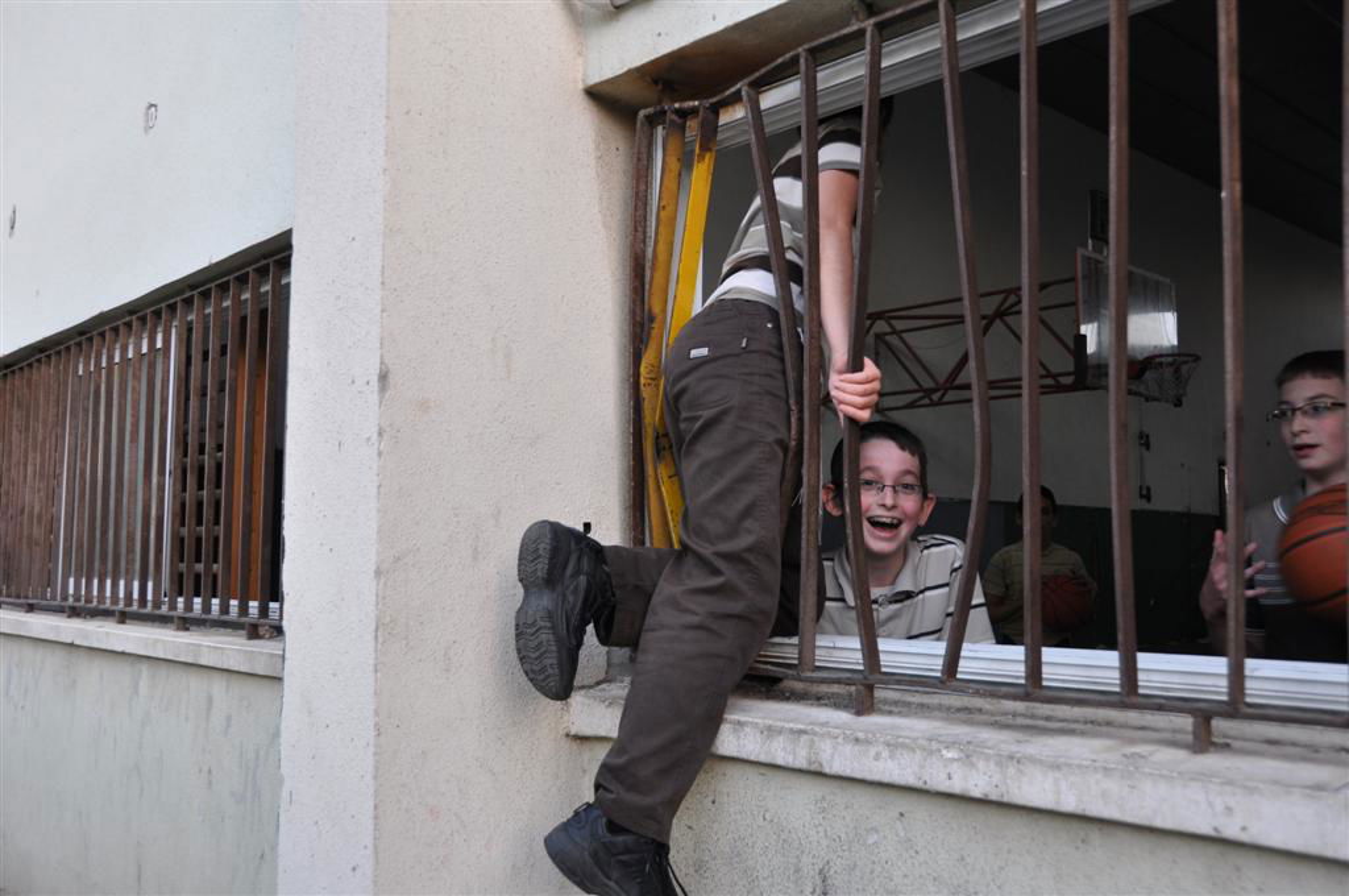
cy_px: 448
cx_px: 674
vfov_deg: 39.9
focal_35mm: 33
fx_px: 1235
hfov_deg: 57.3
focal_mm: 22
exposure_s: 1/60
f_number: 4
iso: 400
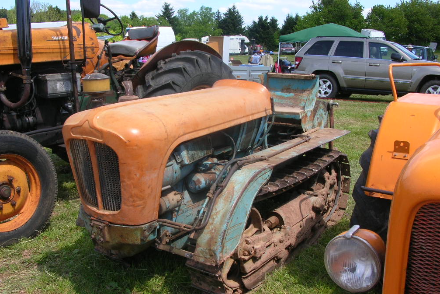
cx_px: 218
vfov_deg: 35.9
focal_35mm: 37
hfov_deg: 51.9
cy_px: 164
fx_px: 452
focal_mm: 5.8
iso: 50
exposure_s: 1/153
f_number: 5.6
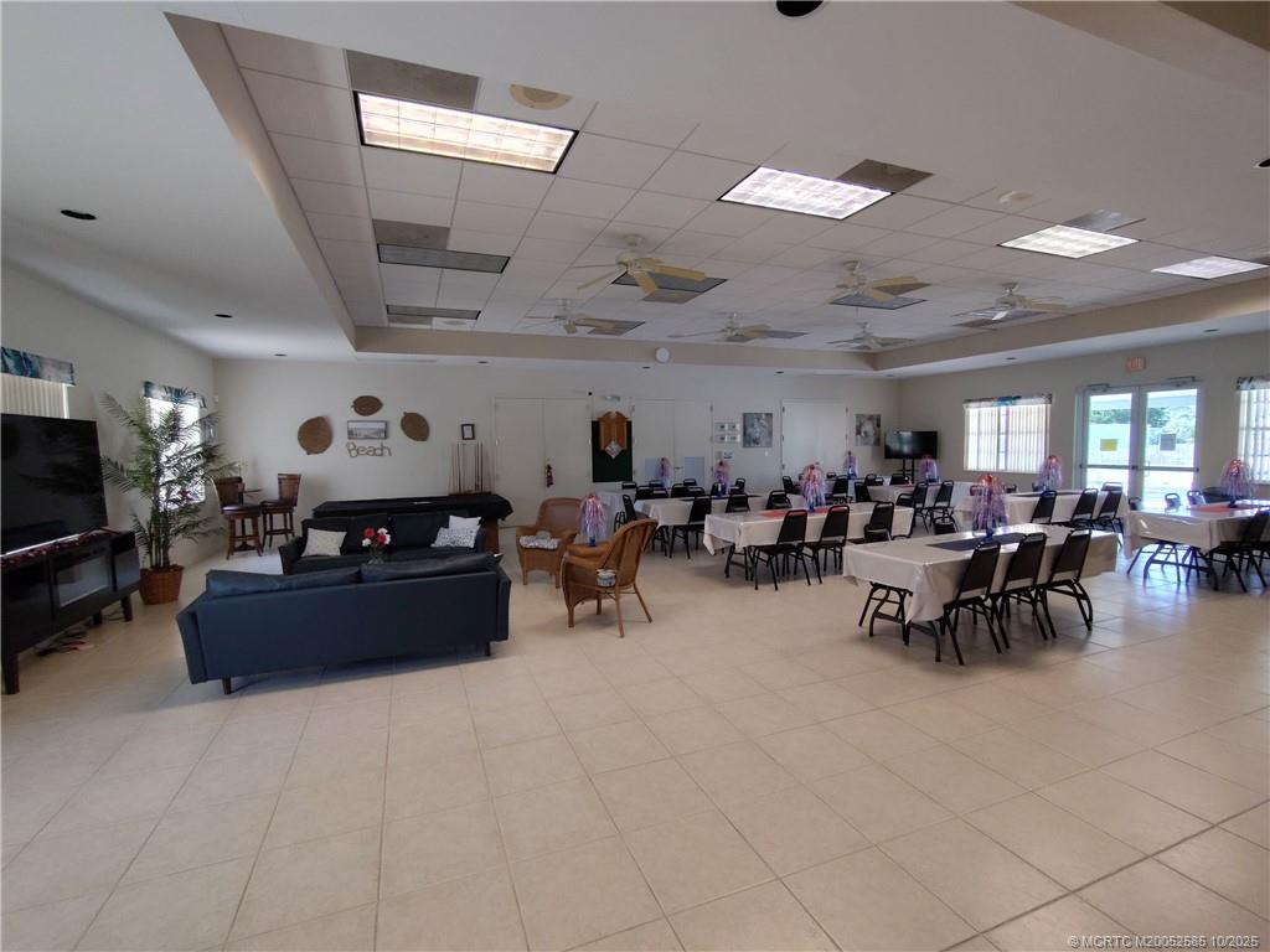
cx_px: 635
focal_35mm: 16
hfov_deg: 94.5
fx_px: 587
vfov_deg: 78.1
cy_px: 476
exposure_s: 1/60
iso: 278
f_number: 2.2
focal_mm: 1.66
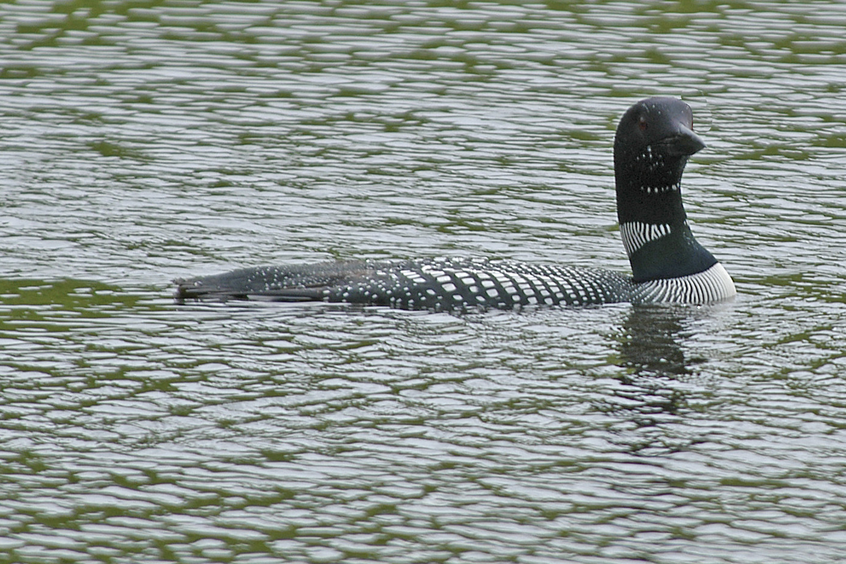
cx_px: 423
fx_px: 14099
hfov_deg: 3.4
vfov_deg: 2.3
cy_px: 282
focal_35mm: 600
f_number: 5.6
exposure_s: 1/800
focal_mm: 400
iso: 200
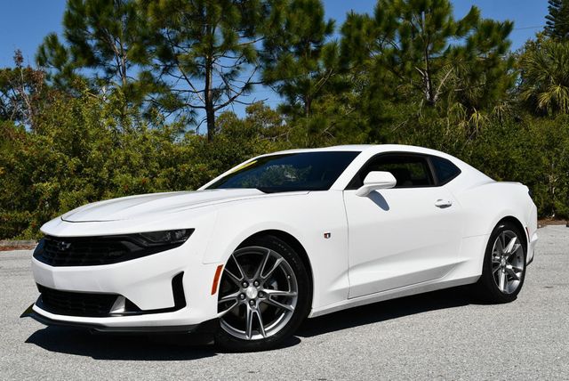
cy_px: 190
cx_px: 284
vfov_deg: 28.1
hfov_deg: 41.1
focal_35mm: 48
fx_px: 759
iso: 100
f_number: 10
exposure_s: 1/400
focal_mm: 24
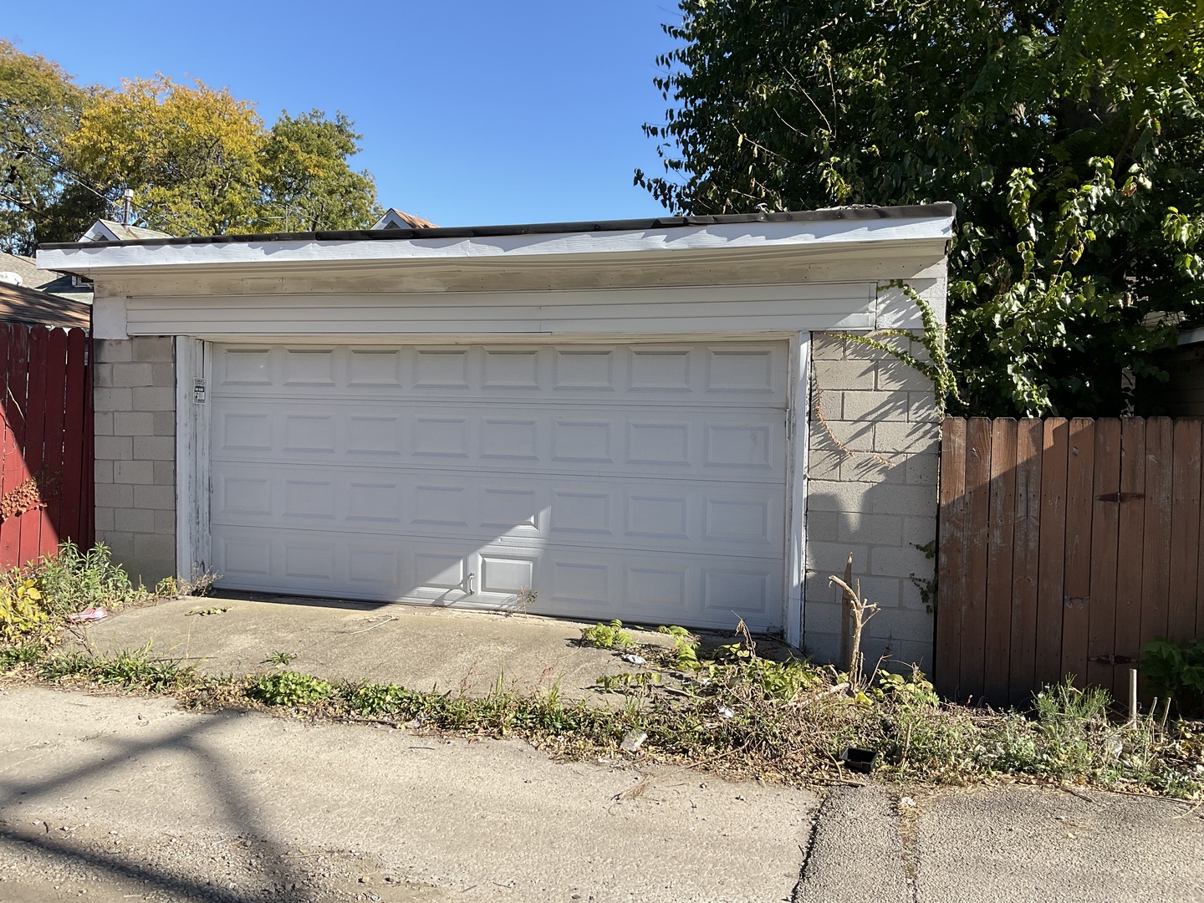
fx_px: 1009
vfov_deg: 48.2
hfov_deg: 61.7
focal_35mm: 29
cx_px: 602
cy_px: 452
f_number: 1.8
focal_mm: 3
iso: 16
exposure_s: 1/1144
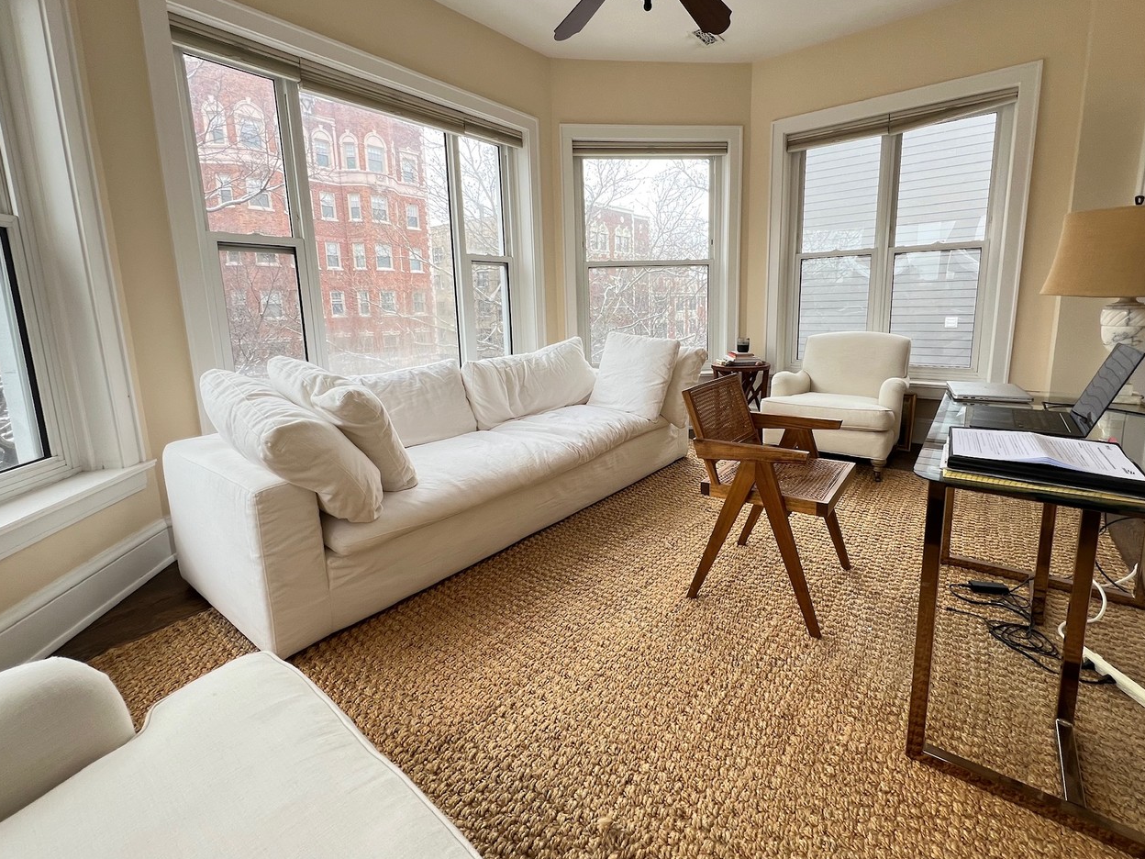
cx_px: 594
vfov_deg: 81.5
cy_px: 387
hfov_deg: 98.1
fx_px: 496
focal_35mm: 15
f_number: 1.8
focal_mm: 1.57
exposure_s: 1/99
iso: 40
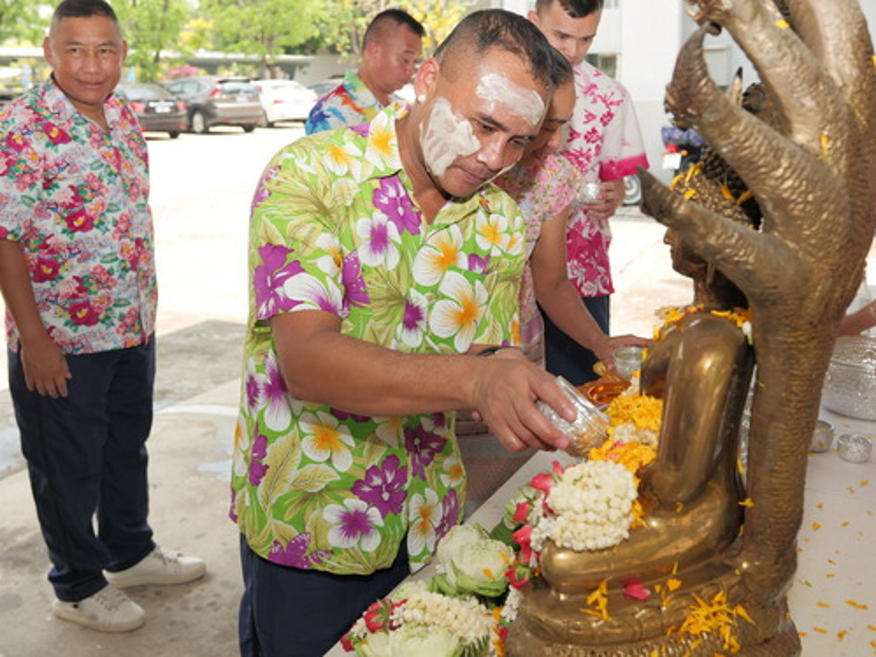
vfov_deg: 38.3
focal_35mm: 37
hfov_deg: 50.1
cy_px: 227
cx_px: 458
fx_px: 936
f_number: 4
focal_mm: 24
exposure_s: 1/100
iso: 100
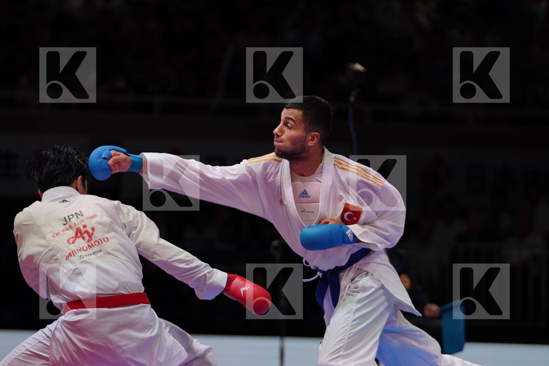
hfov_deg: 9.4
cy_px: 183
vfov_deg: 6.3
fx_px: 3339
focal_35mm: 219
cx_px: 274
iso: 640
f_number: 2.8
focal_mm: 146
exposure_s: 1/1000
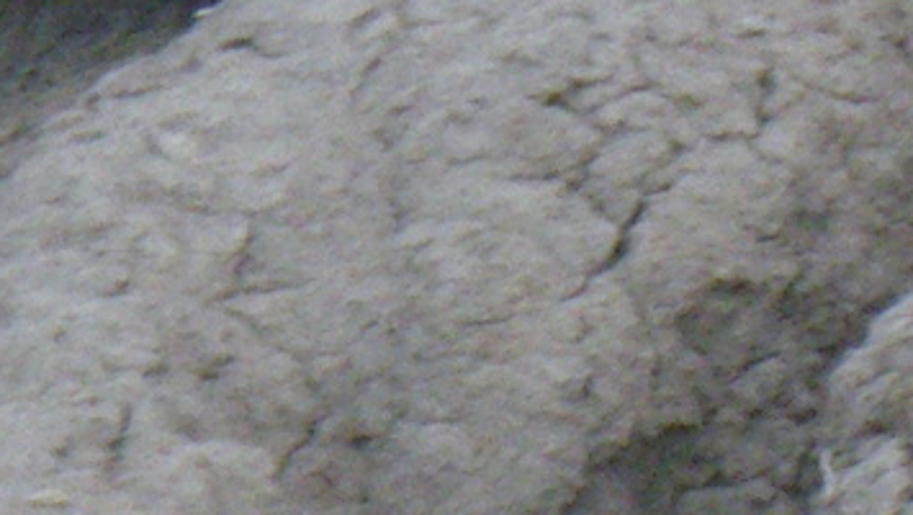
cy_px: -1071
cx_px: 954
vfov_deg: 1.3
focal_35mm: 914
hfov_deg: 2.4
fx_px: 22135
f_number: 5.2
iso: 200
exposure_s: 1/160
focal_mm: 20.6
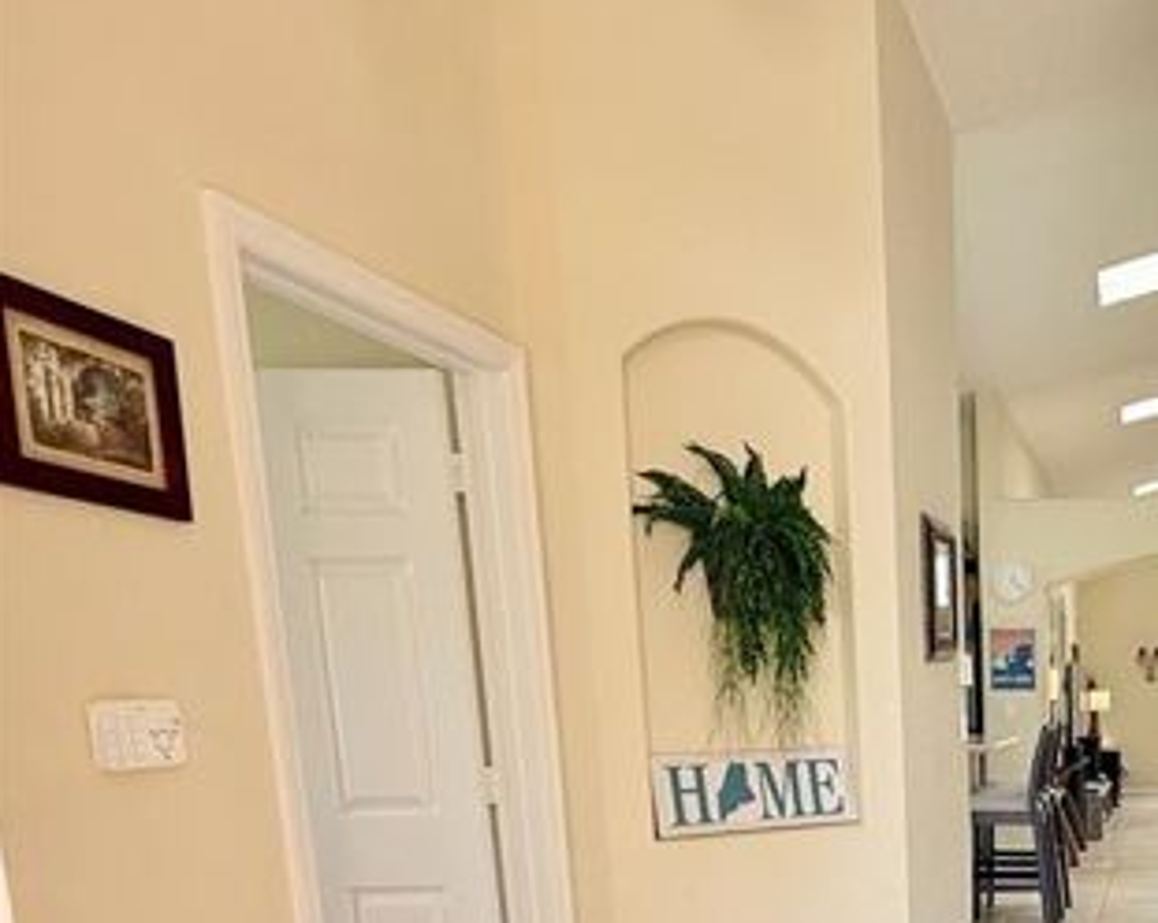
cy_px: 759
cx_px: 1309
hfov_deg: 42.9
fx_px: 1061
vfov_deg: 44.4
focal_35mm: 31
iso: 50
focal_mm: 2.22
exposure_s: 1/125
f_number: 2.2
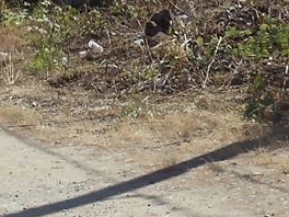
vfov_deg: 5.6
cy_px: 121
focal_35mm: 267
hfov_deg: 7.4
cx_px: 337
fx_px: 2229
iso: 100
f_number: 7.1
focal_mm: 6
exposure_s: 1/250
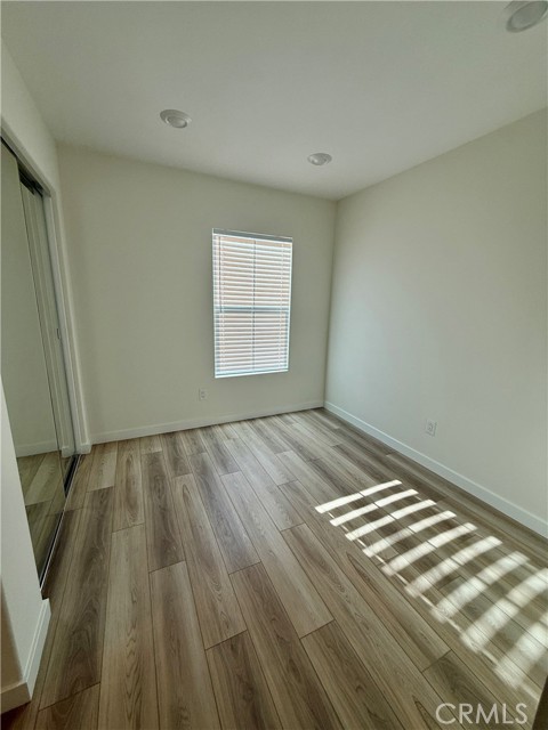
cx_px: 274
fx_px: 296
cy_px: 365
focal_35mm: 14
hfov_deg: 85.7
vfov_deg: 102.1
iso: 50
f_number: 2.2
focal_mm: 2.22
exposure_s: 1/120
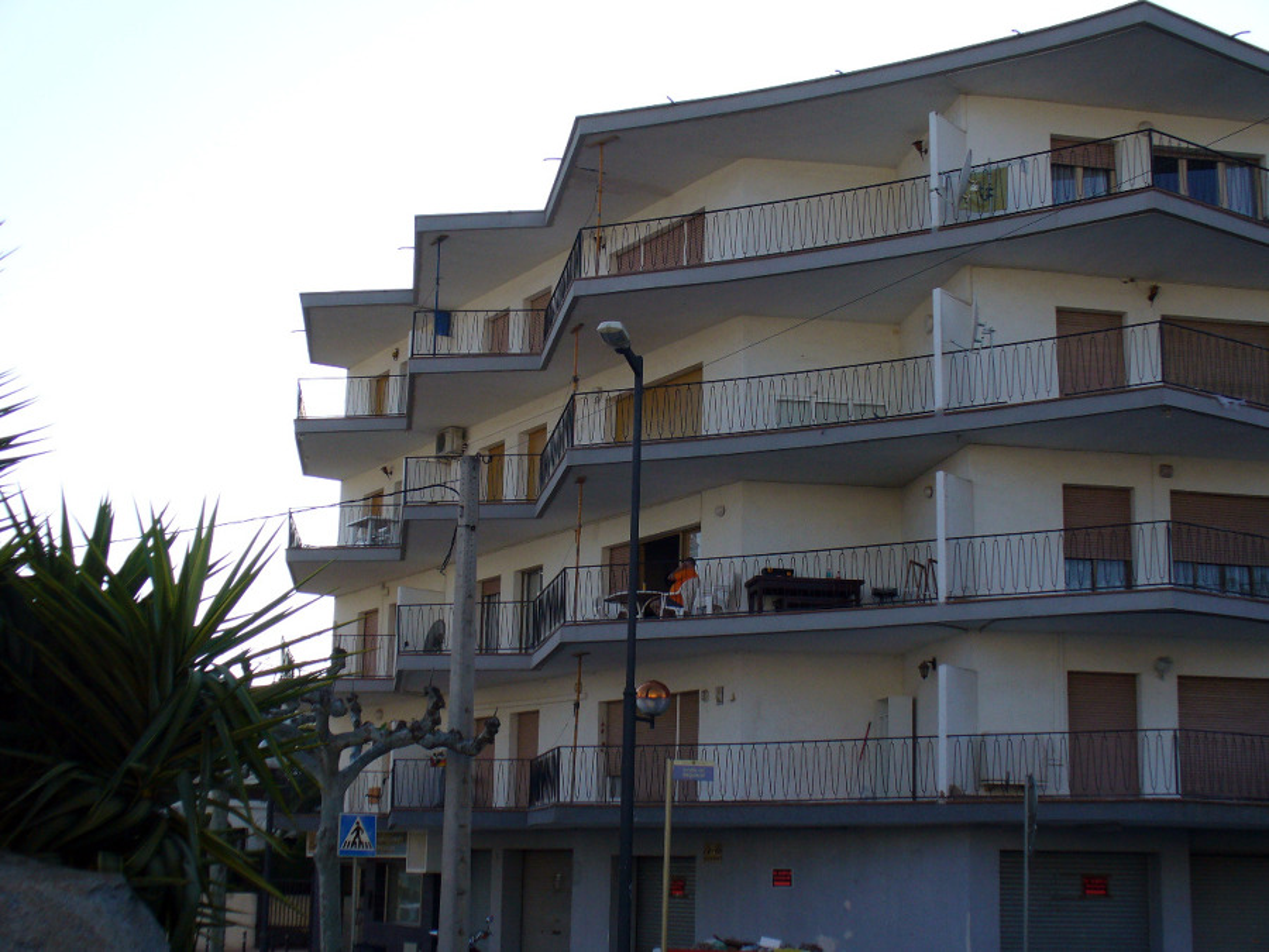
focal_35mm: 48
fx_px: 1760
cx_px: 634
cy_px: 476
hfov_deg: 39.7
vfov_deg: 30.3
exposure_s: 1/200
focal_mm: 7.9
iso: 80
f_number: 6
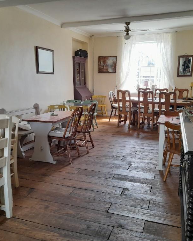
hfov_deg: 44.5
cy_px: 122
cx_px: 90
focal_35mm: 33
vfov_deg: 54.2
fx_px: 236
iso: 125
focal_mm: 4.6
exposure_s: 1/50
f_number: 2
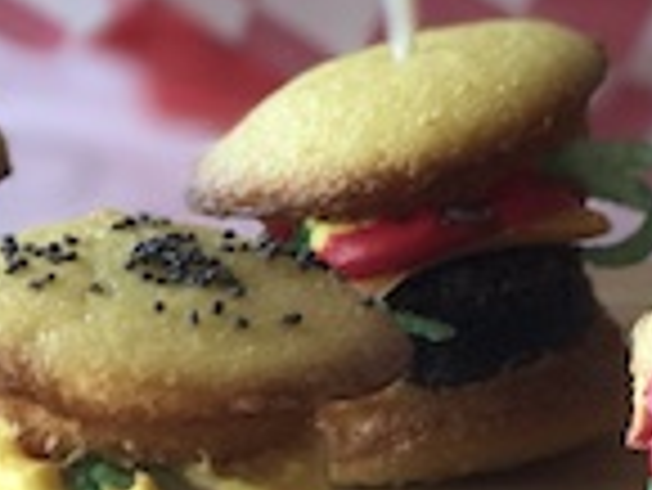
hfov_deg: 7.7
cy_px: 207
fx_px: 4826
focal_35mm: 256
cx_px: 760
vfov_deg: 5.8
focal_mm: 6.6
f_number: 2.8
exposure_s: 1/60
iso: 32
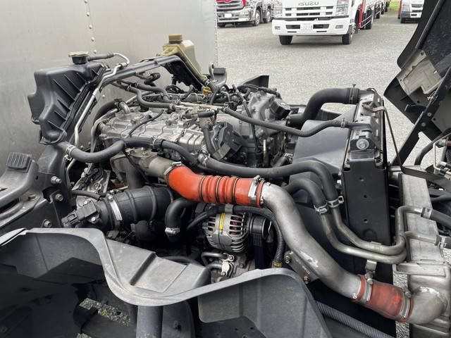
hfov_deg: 67.3
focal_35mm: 26
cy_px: 169
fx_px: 339
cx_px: 226
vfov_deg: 53.1
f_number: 1.6
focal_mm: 4.2
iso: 40
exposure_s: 1/121
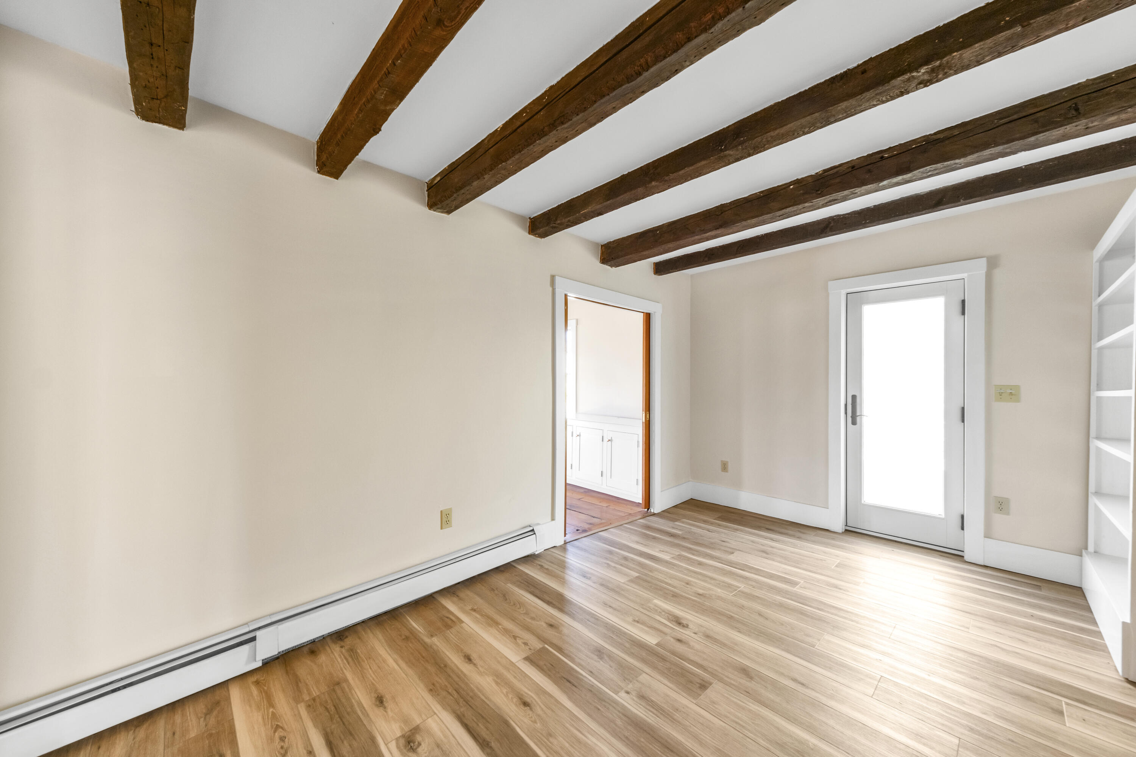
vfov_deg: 85.4
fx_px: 410
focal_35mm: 13
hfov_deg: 108.3
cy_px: 378
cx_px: 568
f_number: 8
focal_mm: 8.4
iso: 320
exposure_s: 1/1.67
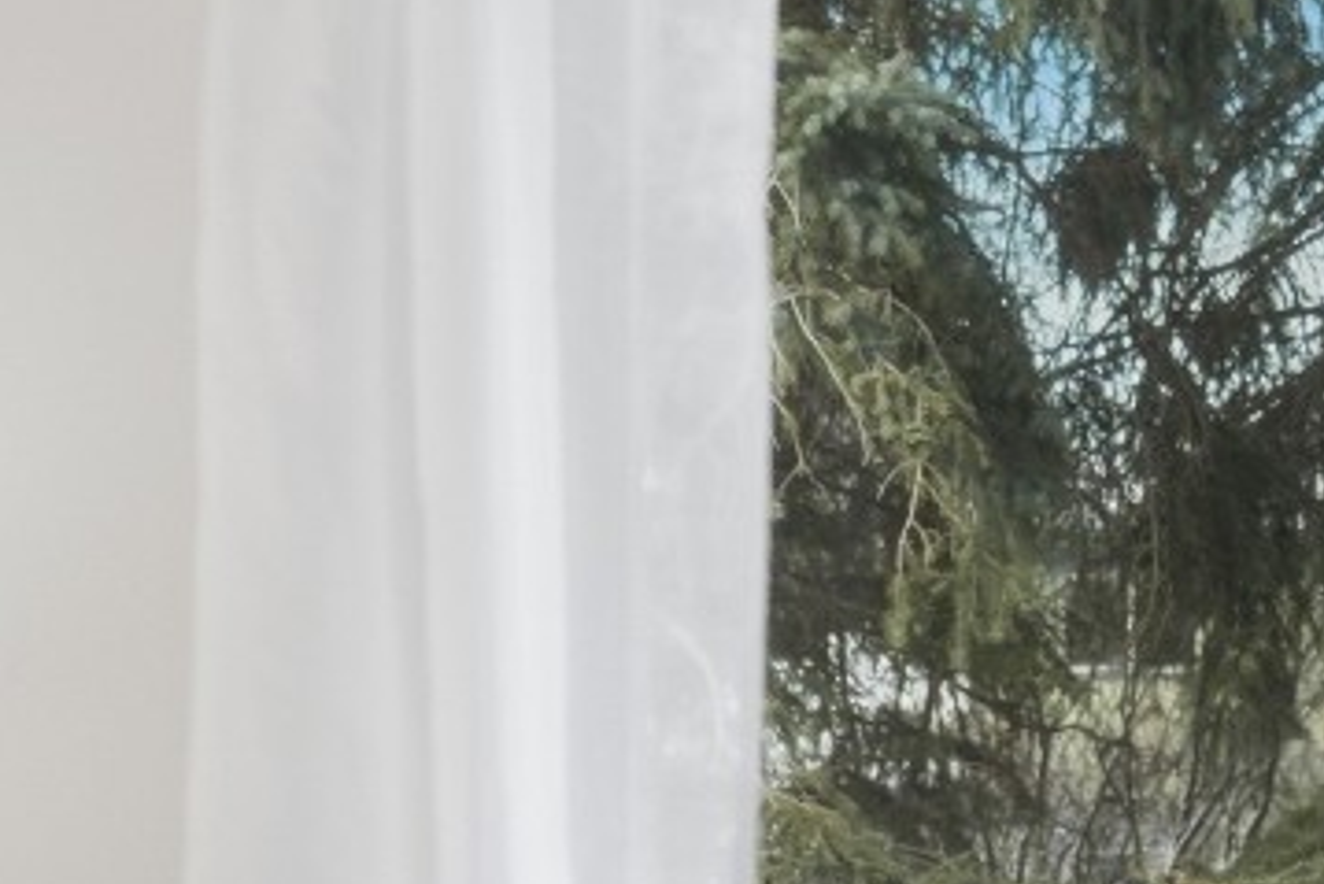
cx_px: 1709
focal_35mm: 154
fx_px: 5666
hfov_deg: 12.9
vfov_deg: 8.9
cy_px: 877
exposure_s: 1/1600
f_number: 3.5
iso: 1250
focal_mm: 48
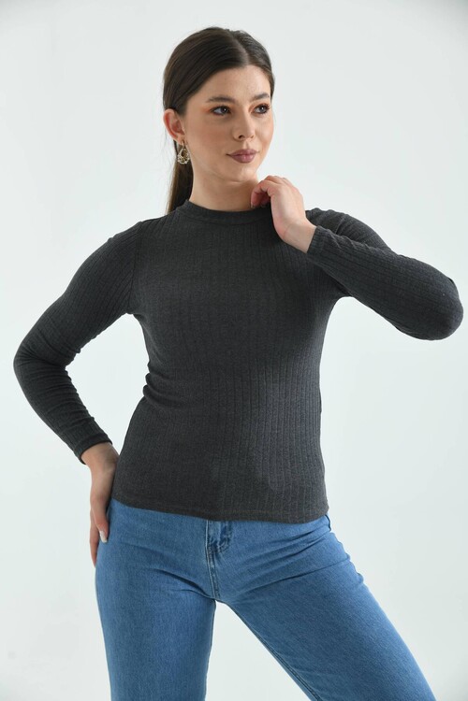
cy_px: 350
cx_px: 234
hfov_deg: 24.2
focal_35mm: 56
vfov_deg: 35.6
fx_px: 1092
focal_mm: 56
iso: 100
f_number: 6.3
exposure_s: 1/125
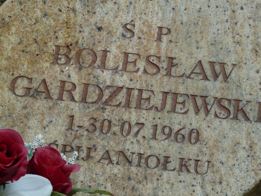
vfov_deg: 6.5
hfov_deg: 8.7
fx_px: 1719
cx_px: 136
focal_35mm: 228
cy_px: 103
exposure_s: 1/200
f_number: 4.6
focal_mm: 34.4
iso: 80
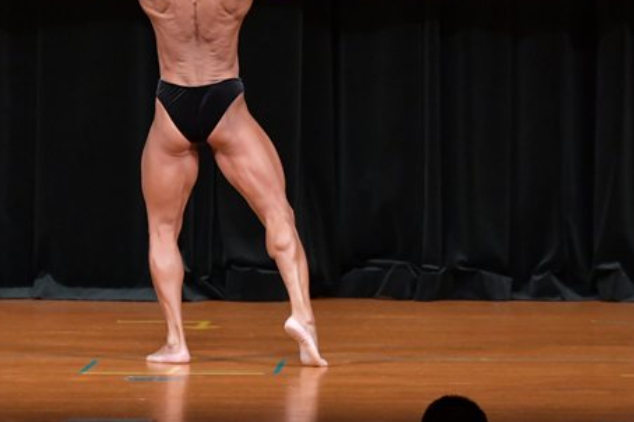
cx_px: 207
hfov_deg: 5.0
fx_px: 7215
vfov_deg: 3.3
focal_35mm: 410
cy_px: 77
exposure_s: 1/400
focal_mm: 160
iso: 5000
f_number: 5.6
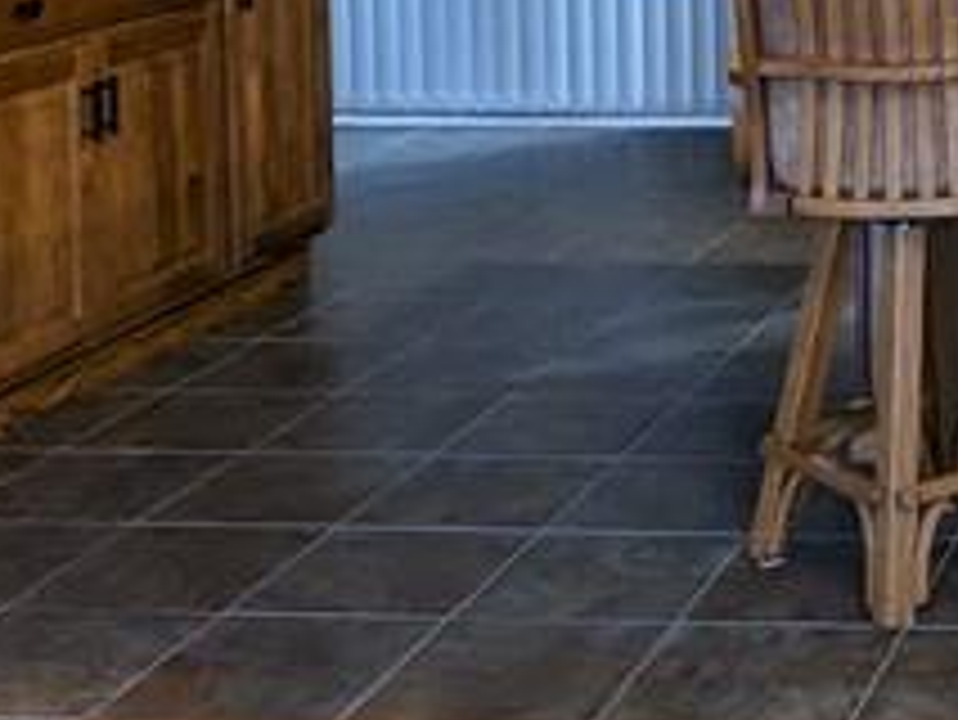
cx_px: 1340
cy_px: -198
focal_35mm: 77
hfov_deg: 22.0
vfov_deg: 18.0
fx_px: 2132
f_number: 2.2
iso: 45
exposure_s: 1/24
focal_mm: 2.22
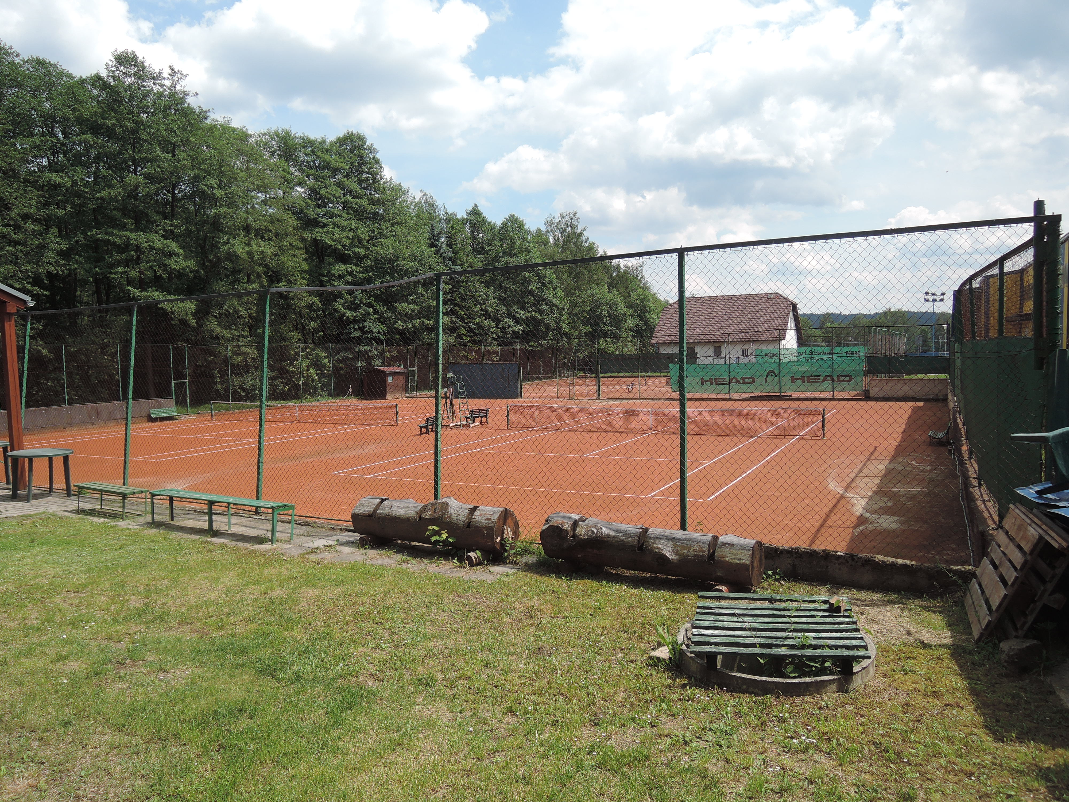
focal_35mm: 24
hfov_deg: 71.6
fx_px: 741
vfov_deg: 56.8
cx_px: 534
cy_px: 401
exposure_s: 1/125
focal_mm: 5.1
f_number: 2.8
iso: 80
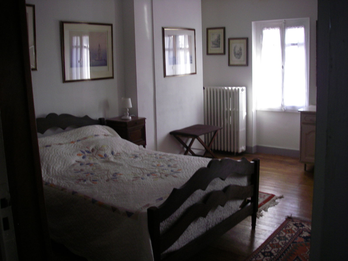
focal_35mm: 38
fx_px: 382
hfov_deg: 49.0
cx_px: 174
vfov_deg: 37.7
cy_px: 130
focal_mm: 6.3
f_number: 3.3
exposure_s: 1/50
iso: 125
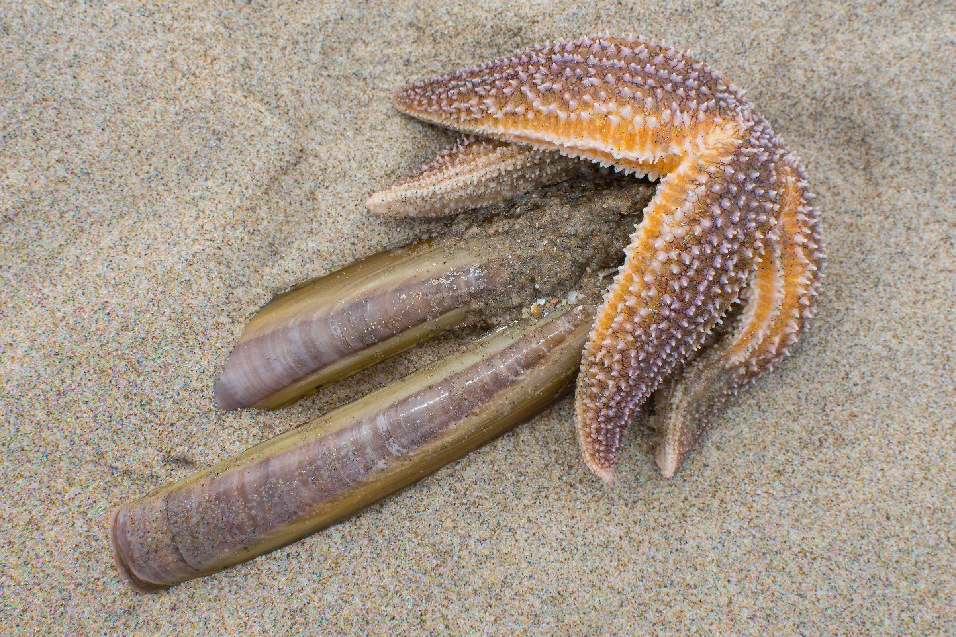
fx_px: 1394
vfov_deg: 25.8
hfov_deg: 37.9
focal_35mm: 52
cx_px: 478
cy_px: 318
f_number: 10
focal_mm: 35
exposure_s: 1/15
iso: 100
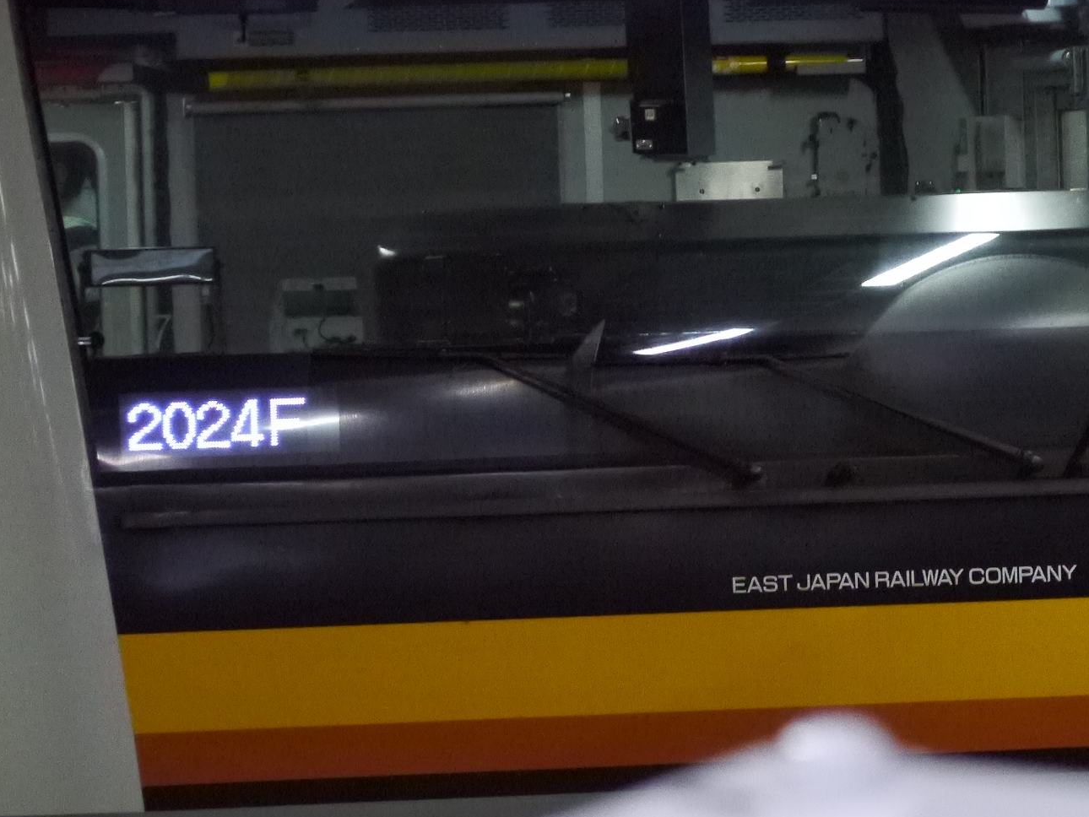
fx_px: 15135
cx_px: 821
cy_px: 111
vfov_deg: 3.1
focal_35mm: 481
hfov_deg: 4.1
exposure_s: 1/125
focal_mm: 96
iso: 3200
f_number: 4.9
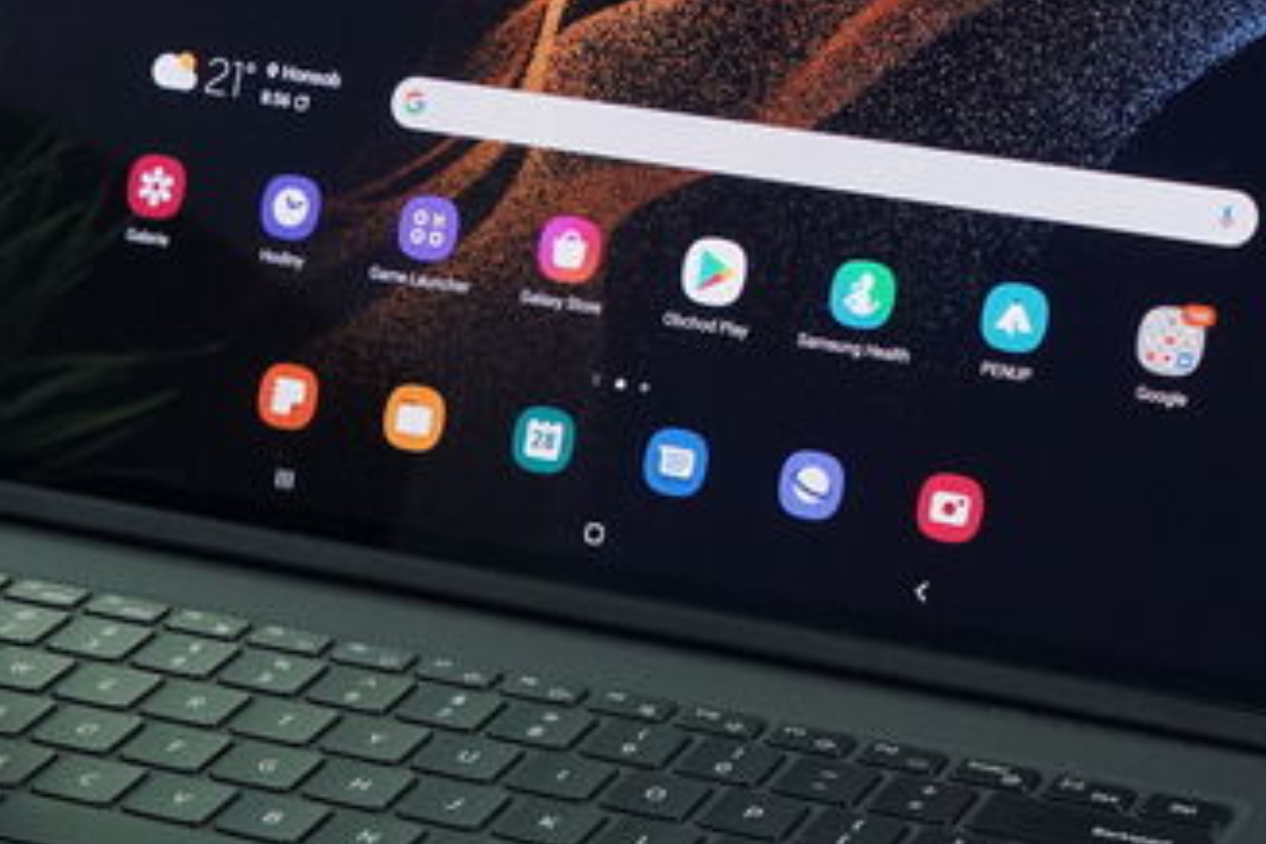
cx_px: 521
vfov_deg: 12.6
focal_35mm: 109
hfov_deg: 18.7
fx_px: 3833
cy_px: 434
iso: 2500
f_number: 7.1
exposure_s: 1/160
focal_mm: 43
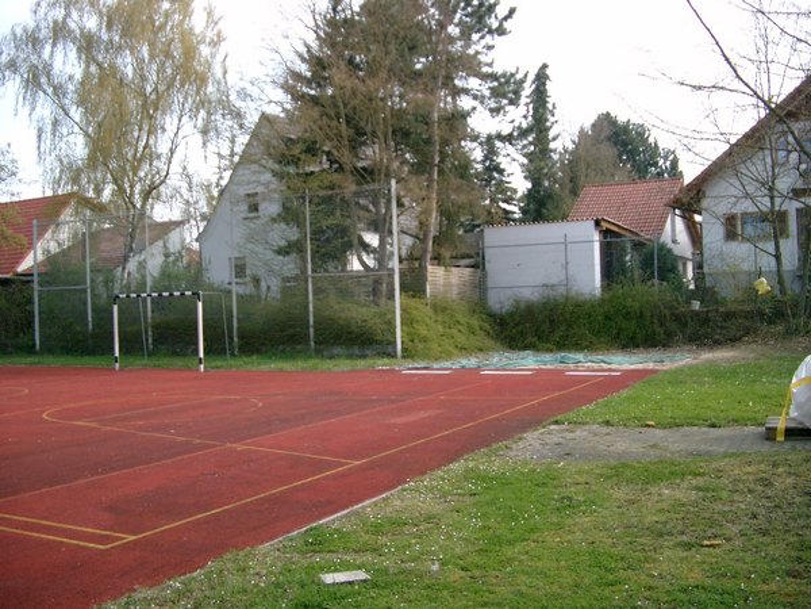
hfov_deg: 50.1
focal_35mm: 37
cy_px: 304
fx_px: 867
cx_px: 406
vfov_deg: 38.7
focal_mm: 7.6
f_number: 2.6
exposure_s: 1/640
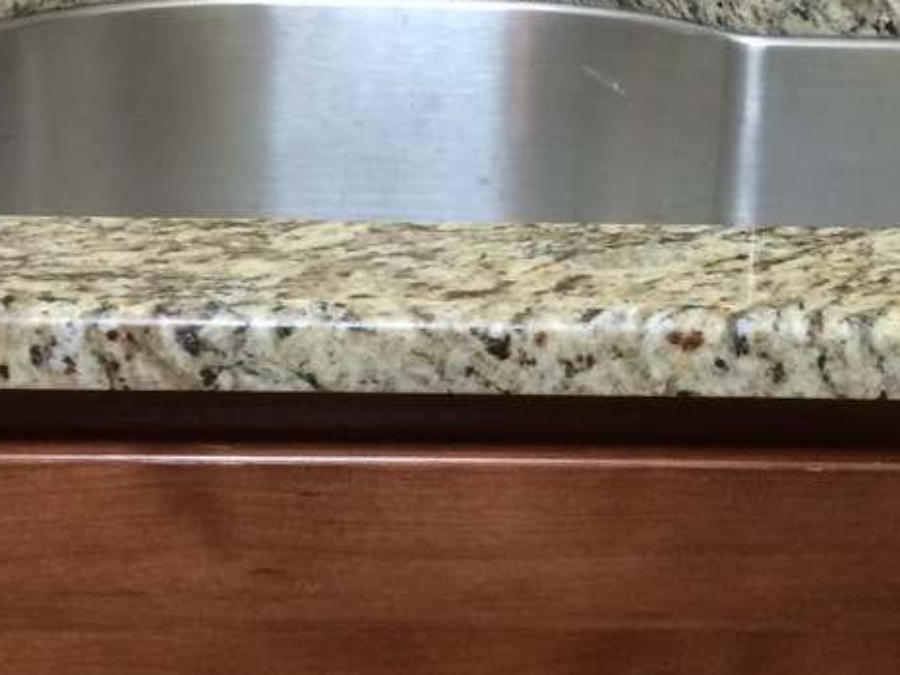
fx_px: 2237
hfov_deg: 22.6
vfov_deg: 16.9
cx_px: 647
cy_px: 60
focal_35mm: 86
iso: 160
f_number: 2.2
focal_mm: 4.12
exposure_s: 1/30
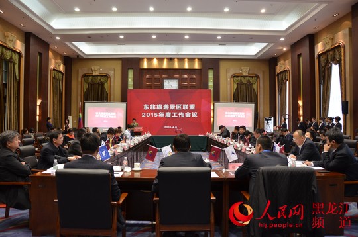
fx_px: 268
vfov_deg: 47.8
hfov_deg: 67.5
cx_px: 179
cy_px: 118
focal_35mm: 27
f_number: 4
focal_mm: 18
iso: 800
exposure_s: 1/60
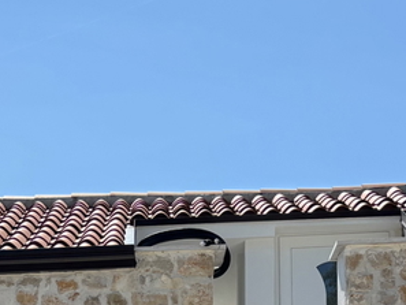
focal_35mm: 105
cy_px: 554
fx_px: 1232
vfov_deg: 12.8
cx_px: 57
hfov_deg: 18.5
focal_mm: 5.96
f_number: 1.6
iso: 50
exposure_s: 1/3650
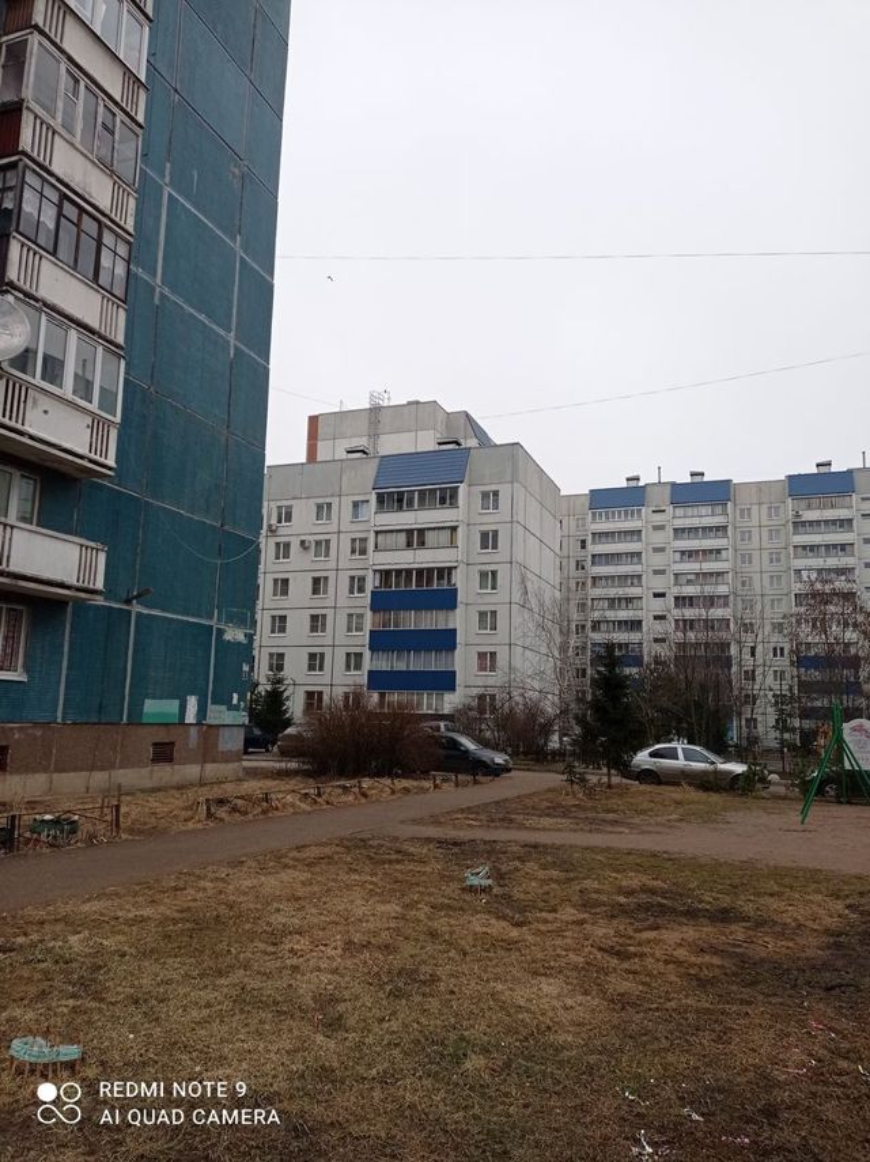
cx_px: 435
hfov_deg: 49.7
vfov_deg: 63.5
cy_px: 581
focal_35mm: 28
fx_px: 939
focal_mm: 4.74
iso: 100
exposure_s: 1/618
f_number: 1.79
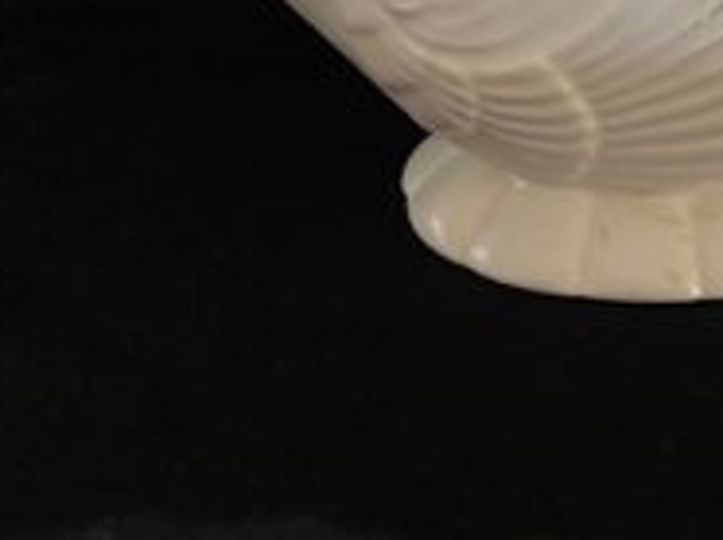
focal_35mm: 48
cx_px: 608
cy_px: 84
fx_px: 1001
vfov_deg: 29.3
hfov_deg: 37.8
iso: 640
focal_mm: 4.25
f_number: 1.8
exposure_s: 1/30
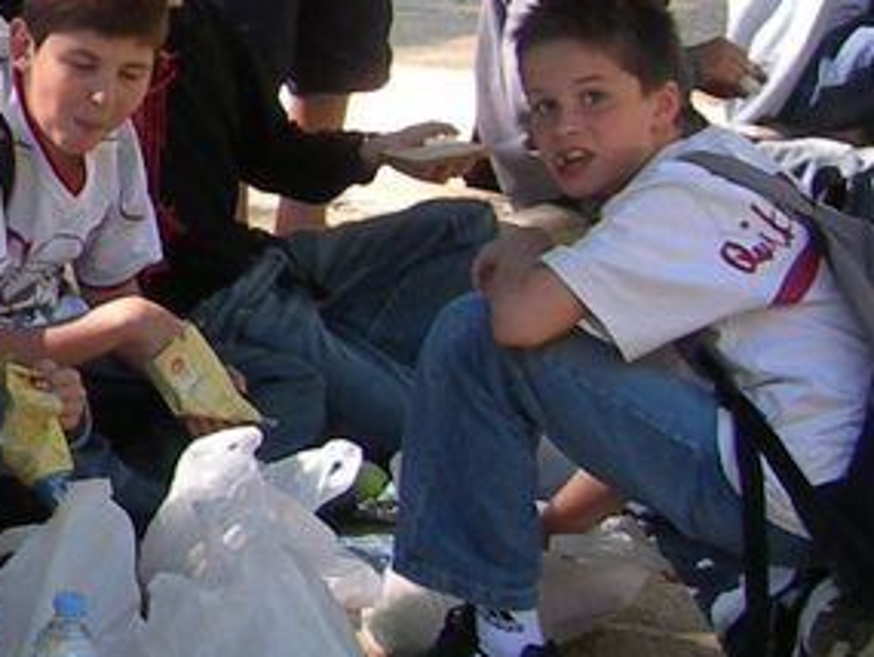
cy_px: -37
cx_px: -659
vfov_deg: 8.5
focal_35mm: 173
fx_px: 4370
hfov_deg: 10.8
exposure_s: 1/124
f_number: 2.8
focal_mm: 7.8
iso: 50
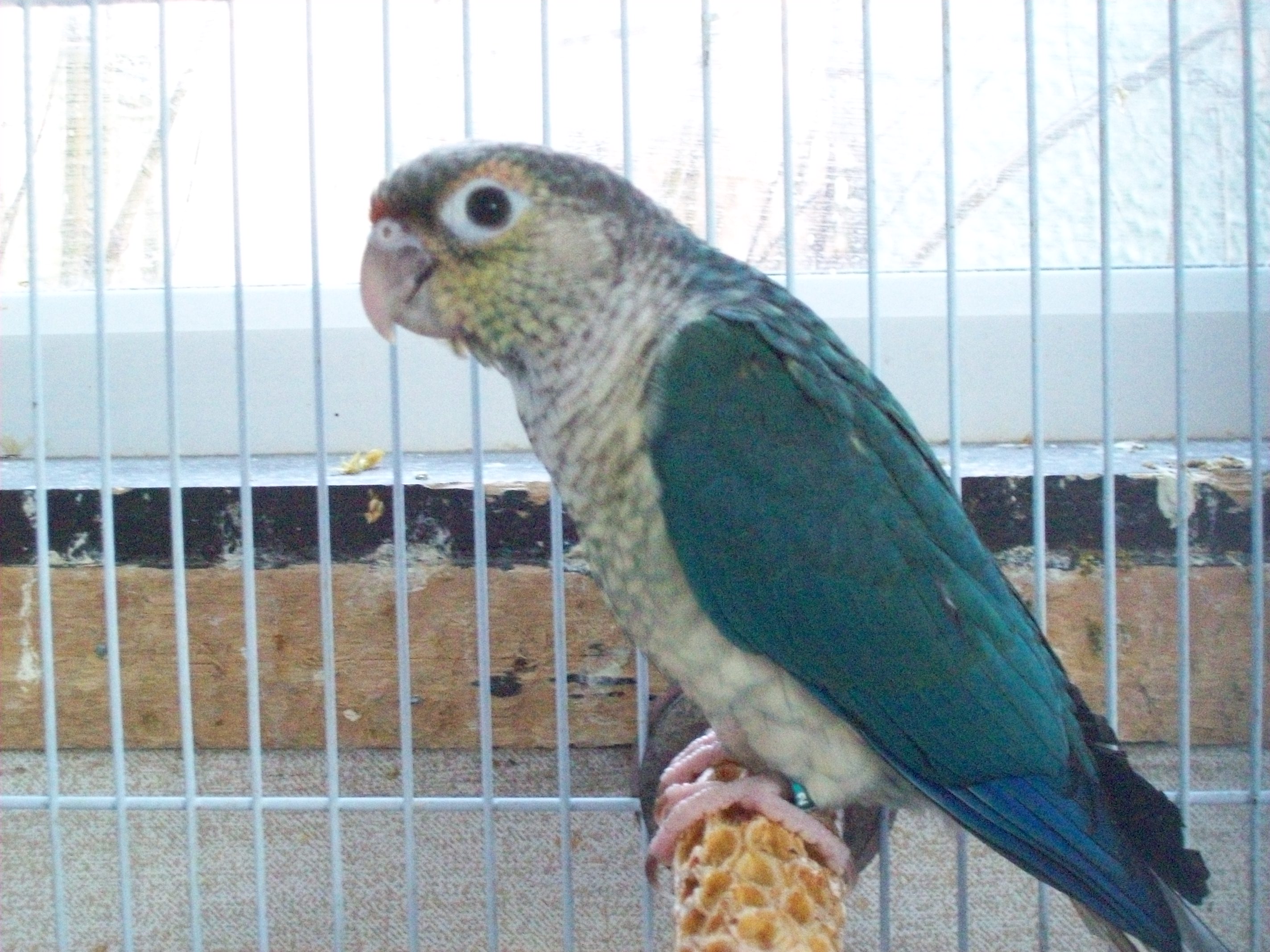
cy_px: 476
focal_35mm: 70
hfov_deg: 27.8
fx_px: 2567
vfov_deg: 21.0
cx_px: 635
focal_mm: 11.6
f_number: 3.8
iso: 800
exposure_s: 1/27.8
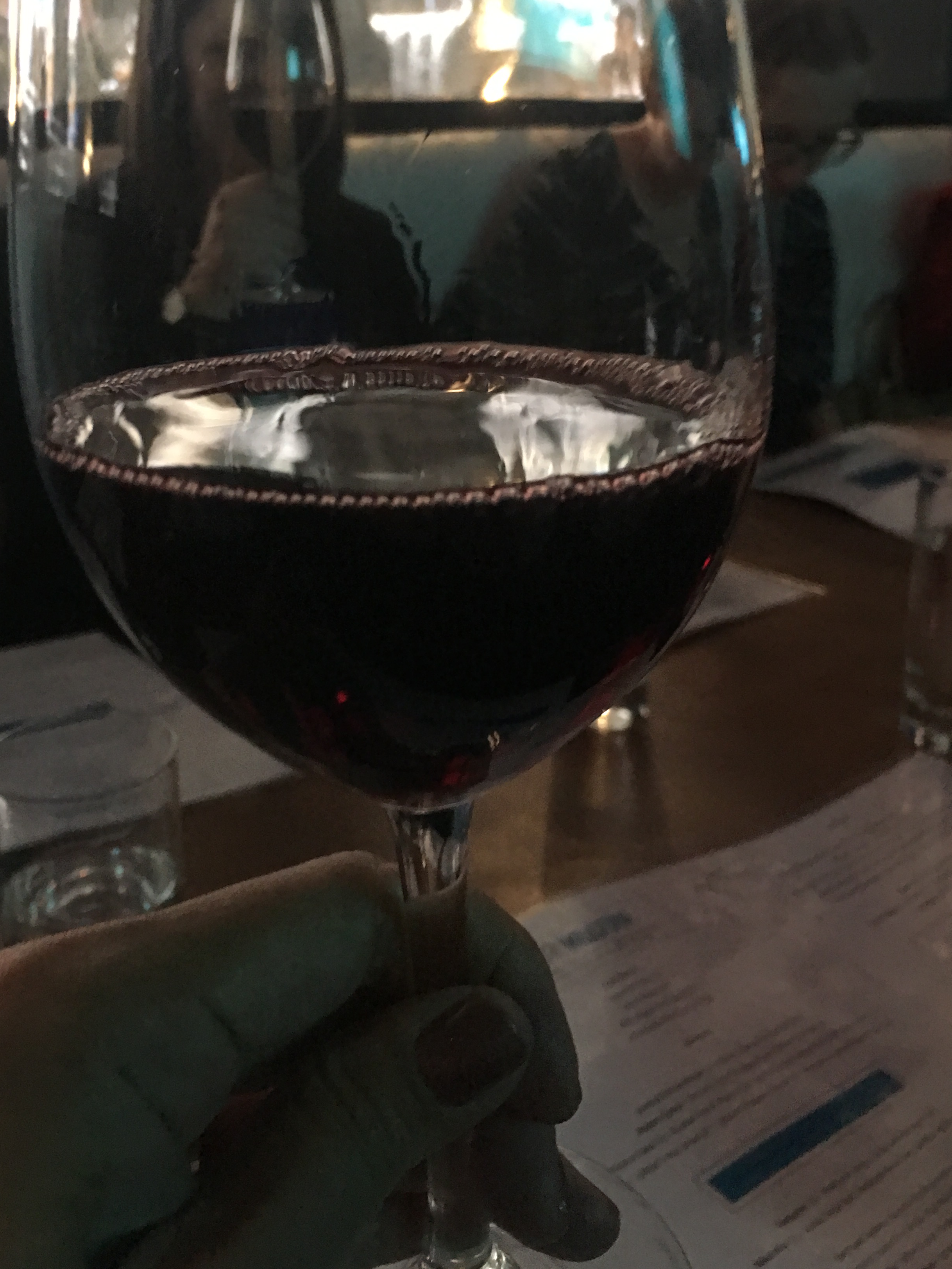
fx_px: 1320
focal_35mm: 36
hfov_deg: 39.6
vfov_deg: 51.0
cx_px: 425
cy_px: 499
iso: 64
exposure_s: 1/4
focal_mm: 4.15
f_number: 2.2
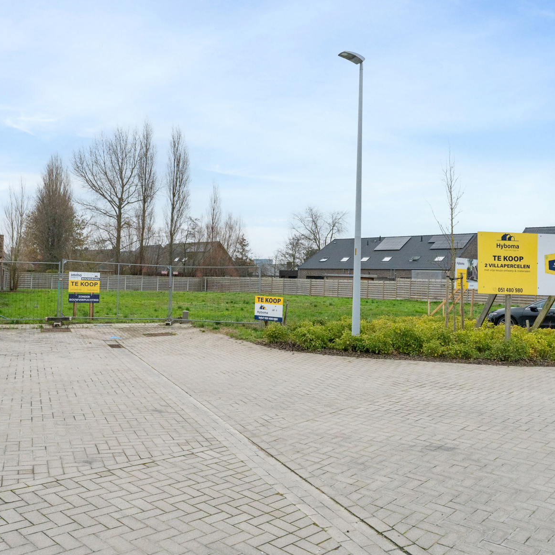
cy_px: 275
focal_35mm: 29
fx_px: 533
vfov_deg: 55.0
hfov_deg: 54.9
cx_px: 296
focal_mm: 22.3
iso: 2000
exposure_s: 1/640
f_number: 11
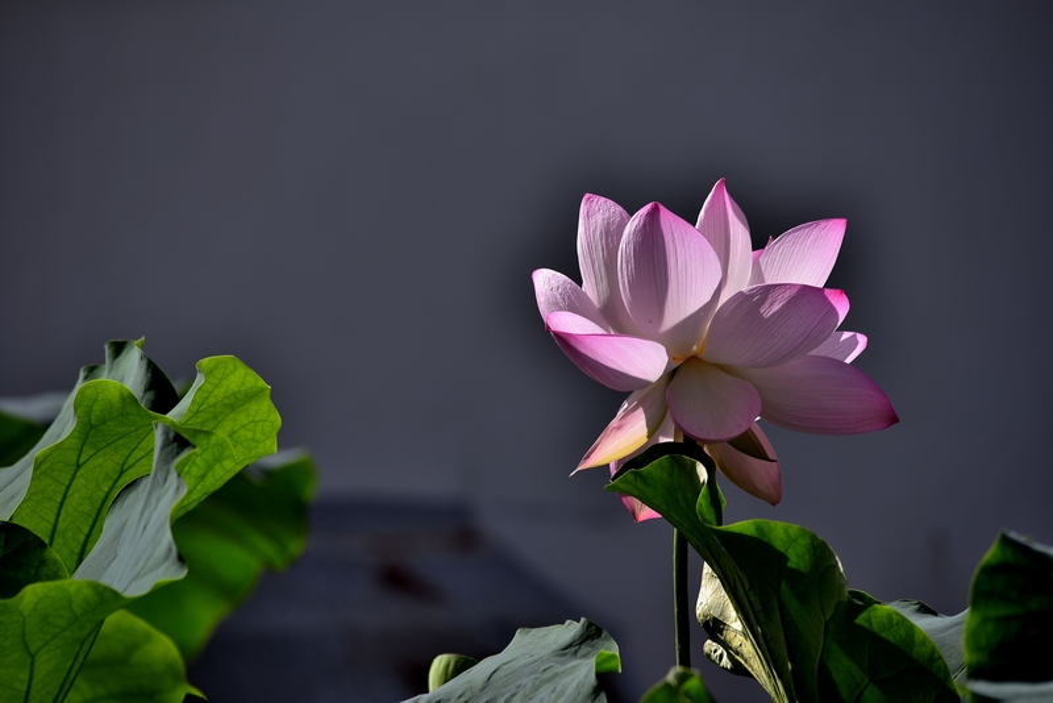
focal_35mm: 500
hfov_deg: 4.1
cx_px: 526
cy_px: 352
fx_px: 14629
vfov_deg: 2.8
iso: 100
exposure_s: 1/400
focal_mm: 500
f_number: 11
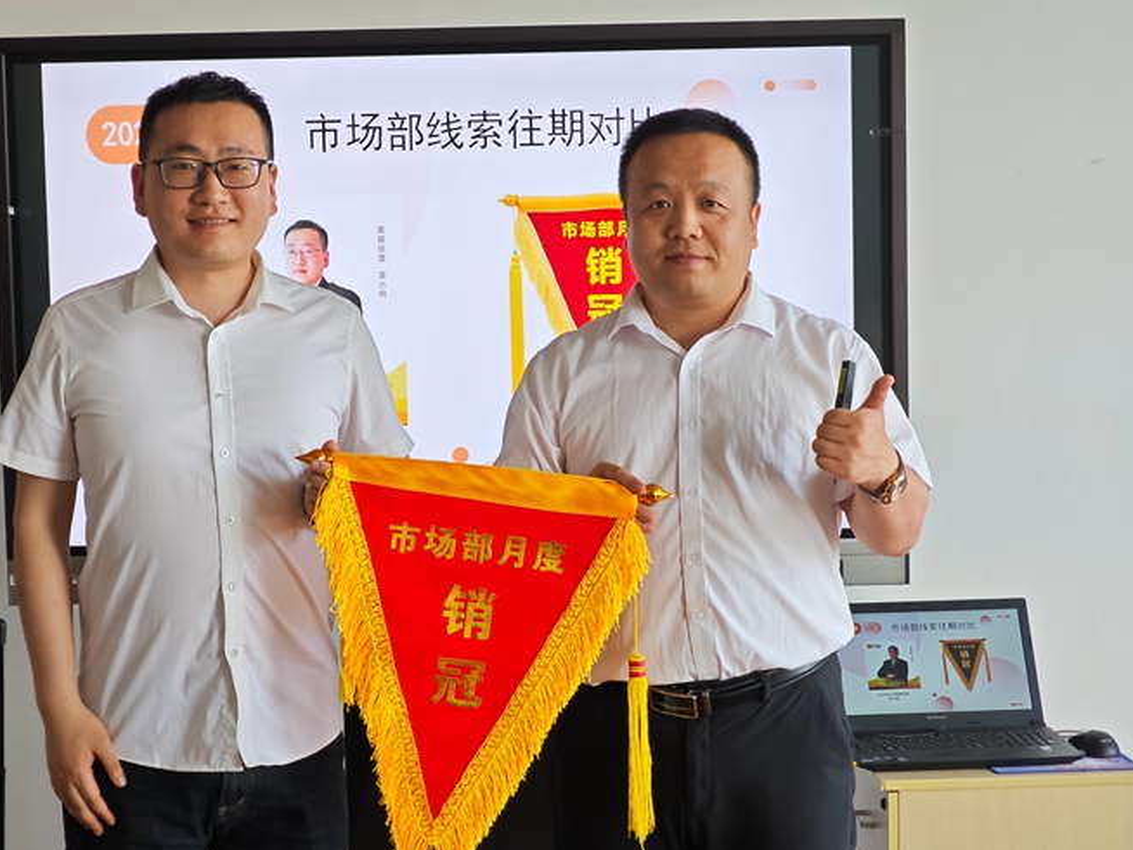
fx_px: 2816
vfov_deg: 17.2
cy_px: 432
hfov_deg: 22.7
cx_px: 508
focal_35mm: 86
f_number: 2
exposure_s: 1/100
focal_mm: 10.1
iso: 320
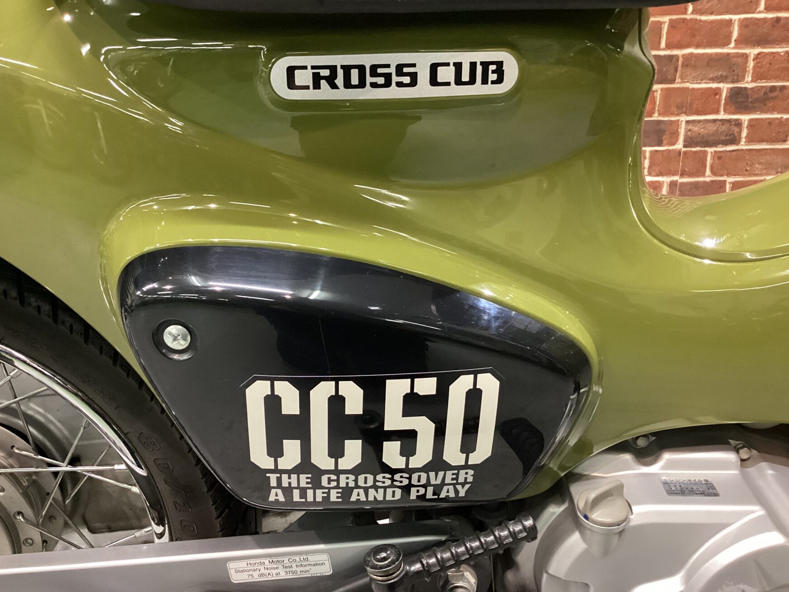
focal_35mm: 34
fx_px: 775
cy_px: 309
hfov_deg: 53.9
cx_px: 362
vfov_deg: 41.8
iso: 320
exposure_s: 1/40
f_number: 2.4
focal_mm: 3.3
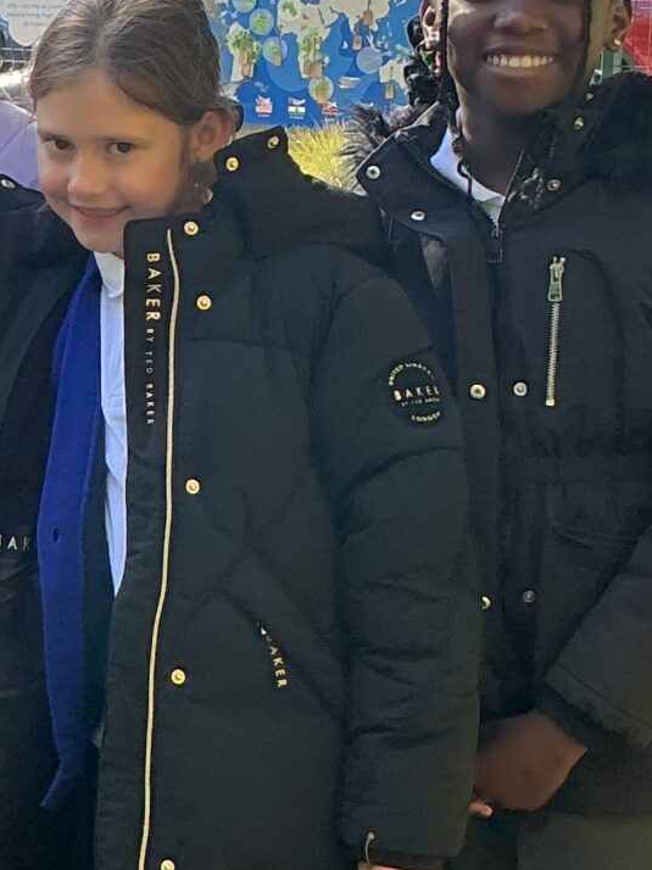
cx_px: -294
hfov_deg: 13.5
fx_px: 2613
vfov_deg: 18.8
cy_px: 280
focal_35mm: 104
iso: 20
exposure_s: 1/232
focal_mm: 3
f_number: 1.8
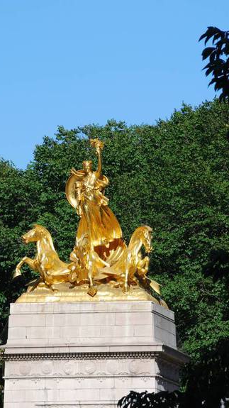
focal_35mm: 383
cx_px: 112
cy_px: 237
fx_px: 4139
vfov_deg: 5.6
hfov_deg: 3.2
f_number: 13
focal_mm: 200
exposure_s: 1/100
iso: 100
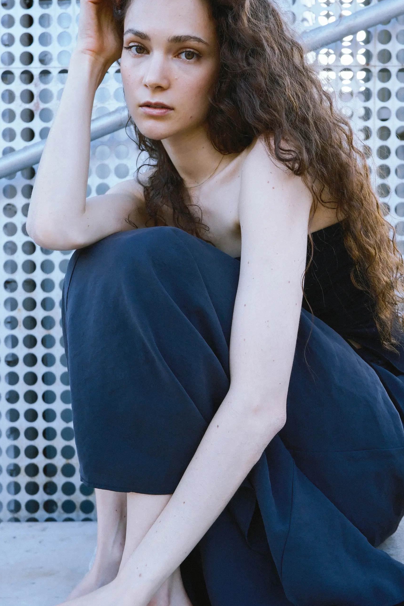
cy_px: 279
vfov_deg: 53.1
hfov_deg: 36.8
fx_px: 606
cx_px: 226
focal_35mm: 36
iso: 250
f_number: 4.2
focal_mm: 21.5
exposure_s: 1/220
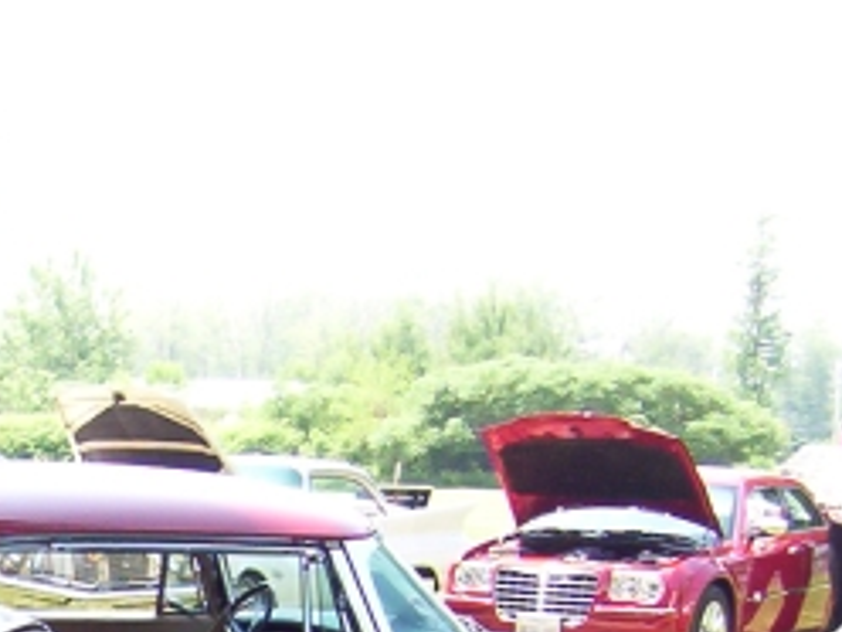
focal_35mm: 105
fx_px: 2554
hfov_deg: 17.9
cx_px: -122
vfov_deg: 13.6
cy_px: 812
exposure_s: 1/438
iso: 100
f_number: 2.76
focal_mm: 5.54
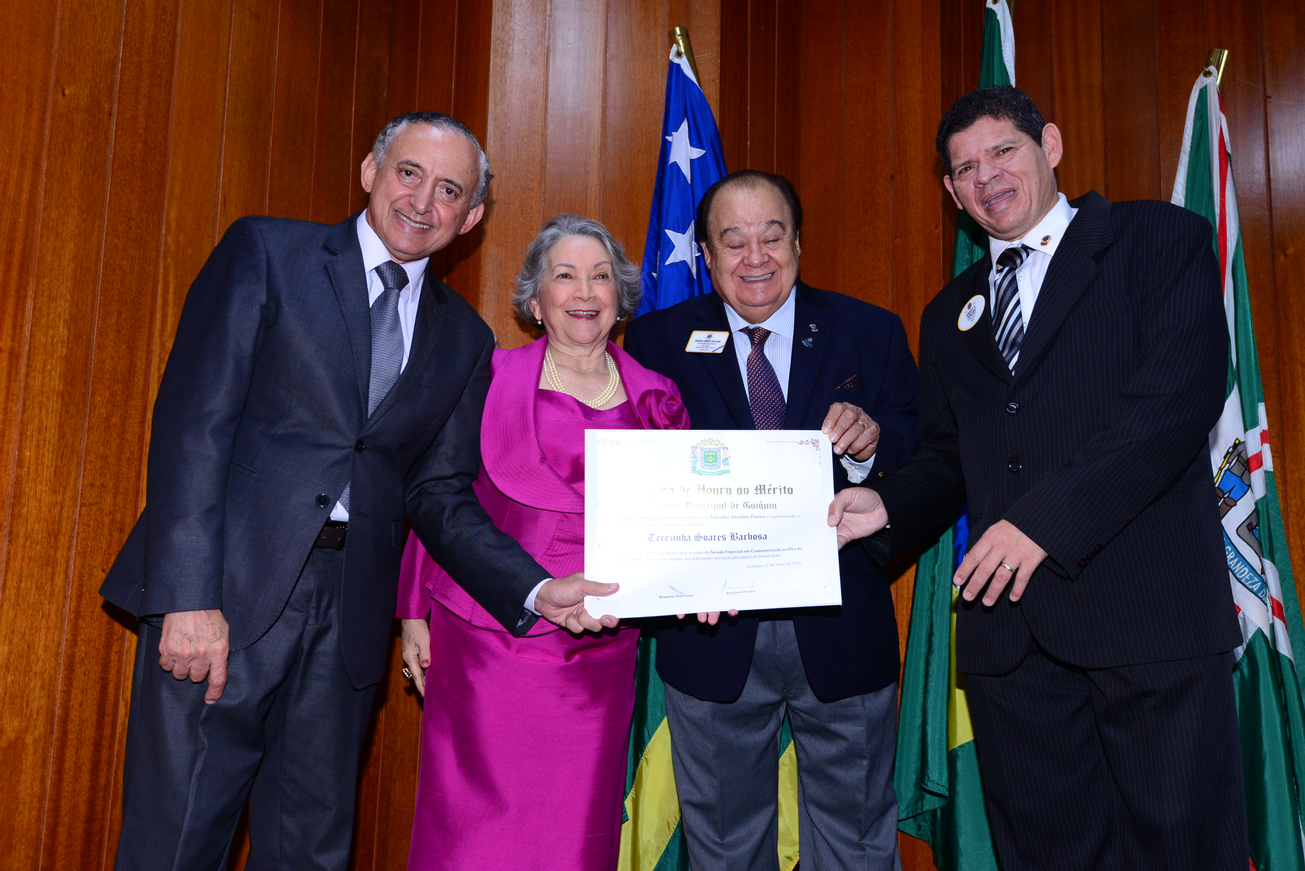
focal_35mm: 35
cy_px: 436
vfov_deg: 37.9
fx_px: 1269
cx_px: 652
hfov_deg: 54.4
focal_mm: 35
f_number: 5.6
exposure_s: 1/125
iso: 1600
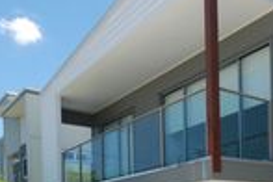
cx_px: 245
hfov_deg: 35.6
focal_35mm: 53
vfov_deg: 23.6
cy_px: 214
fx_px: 399
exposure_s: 1/200
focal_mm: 11
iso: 100
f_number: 7.1
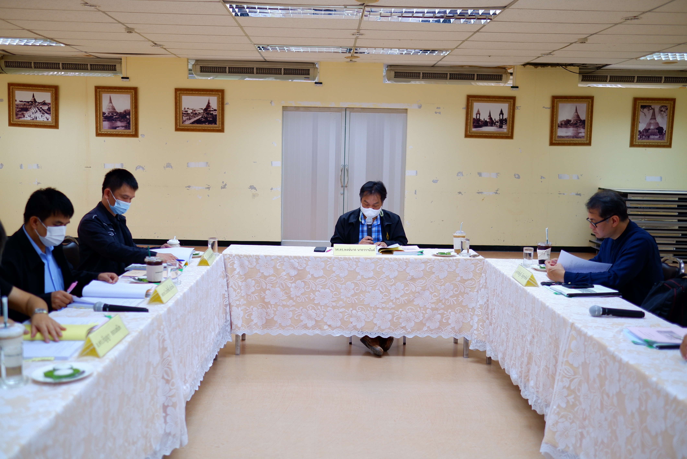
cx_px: 344
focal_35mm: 35
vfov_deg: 37.9
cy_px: 230
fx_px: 668
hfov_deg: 54.4
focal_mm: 23
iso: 200
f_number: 1.4
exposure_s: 1/100
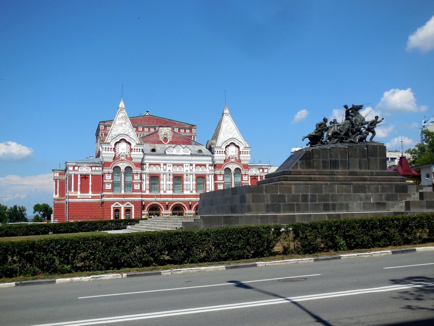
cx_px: 217
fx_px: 502
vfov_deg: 36.0
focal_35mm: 40
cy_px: 163
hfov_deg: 46.8
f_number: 7.1
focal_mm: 7.1
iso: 125
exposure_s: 1/640
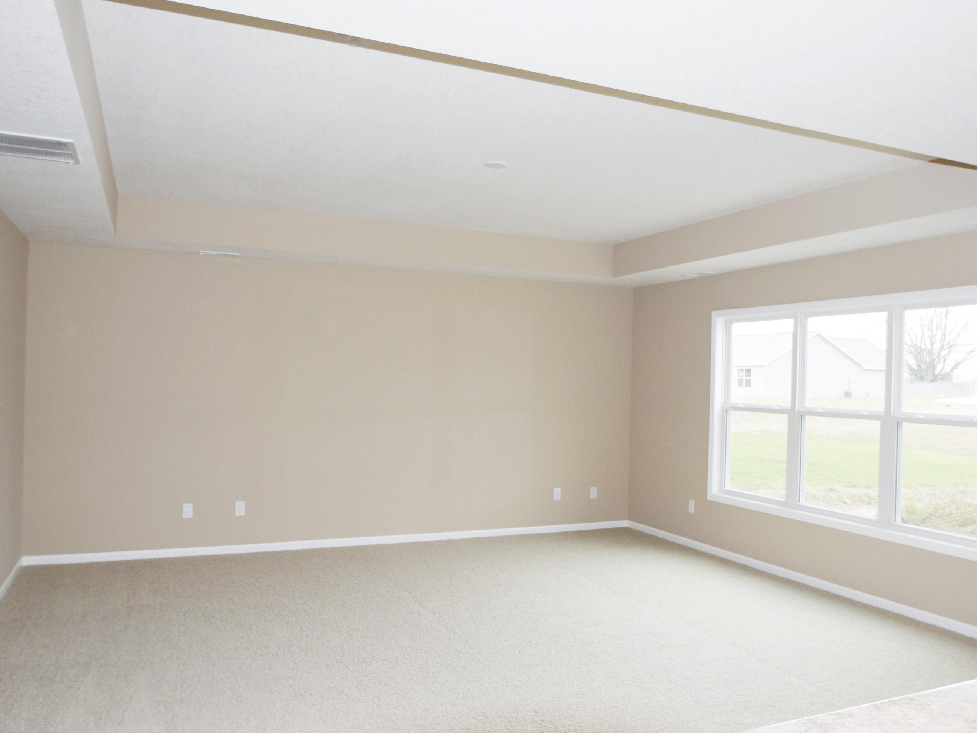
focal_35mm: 29
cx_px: 546
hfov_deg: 62.2
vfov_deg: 48.9
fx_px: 806
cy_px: 376
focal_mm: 17
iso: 800
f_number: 5
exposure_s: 1/100
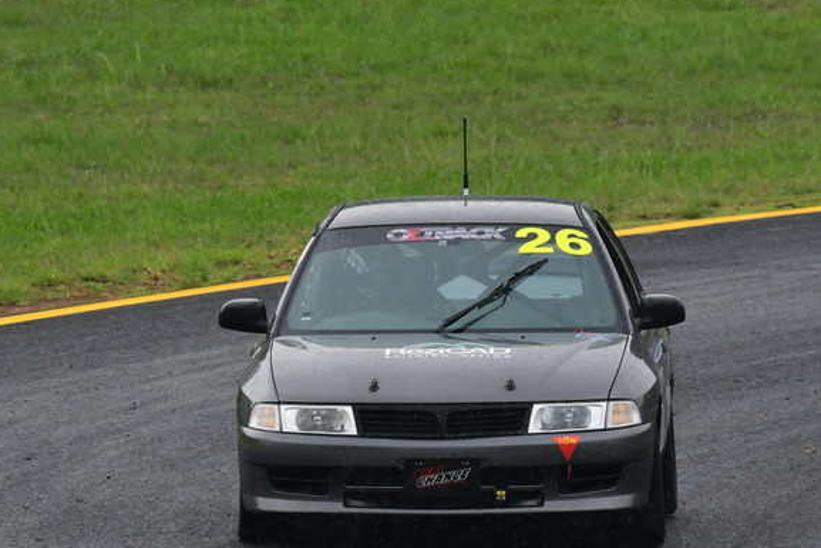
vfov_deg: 1.7
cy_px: 302
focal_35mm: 832
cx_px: 471
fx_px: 18978
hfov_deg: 2.5
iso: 1000
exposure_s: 1/640
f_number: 11
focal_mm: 400
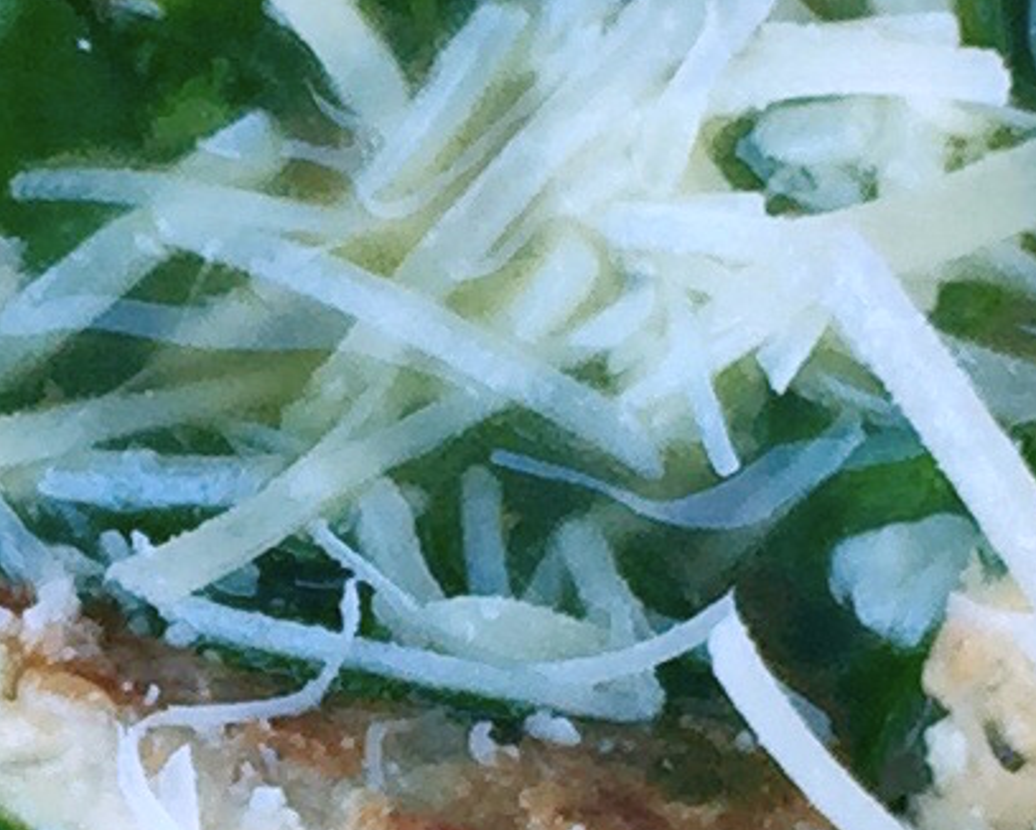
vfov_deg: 6.8
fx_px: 6964
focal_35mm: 227
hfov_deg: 8.5
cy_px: 965
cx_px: 239
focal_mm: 4.15
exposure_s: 1/60
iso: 32
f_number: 2.2
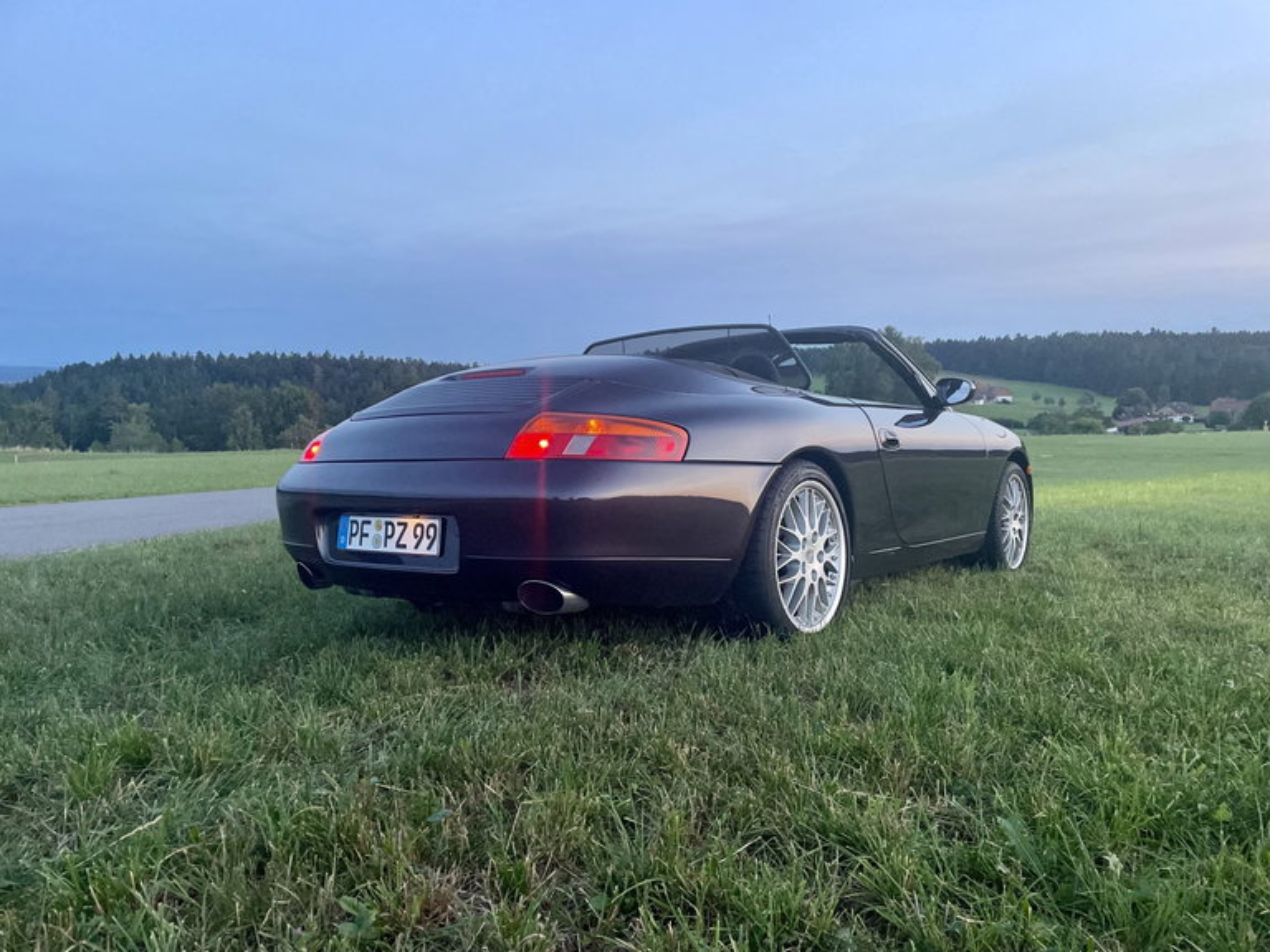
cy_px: 476
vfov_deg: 53.1
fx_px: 954
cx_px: 635
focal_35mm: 26
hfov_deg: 67.3
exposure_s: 1/60
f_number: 1.6
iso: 200
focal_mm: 4.2
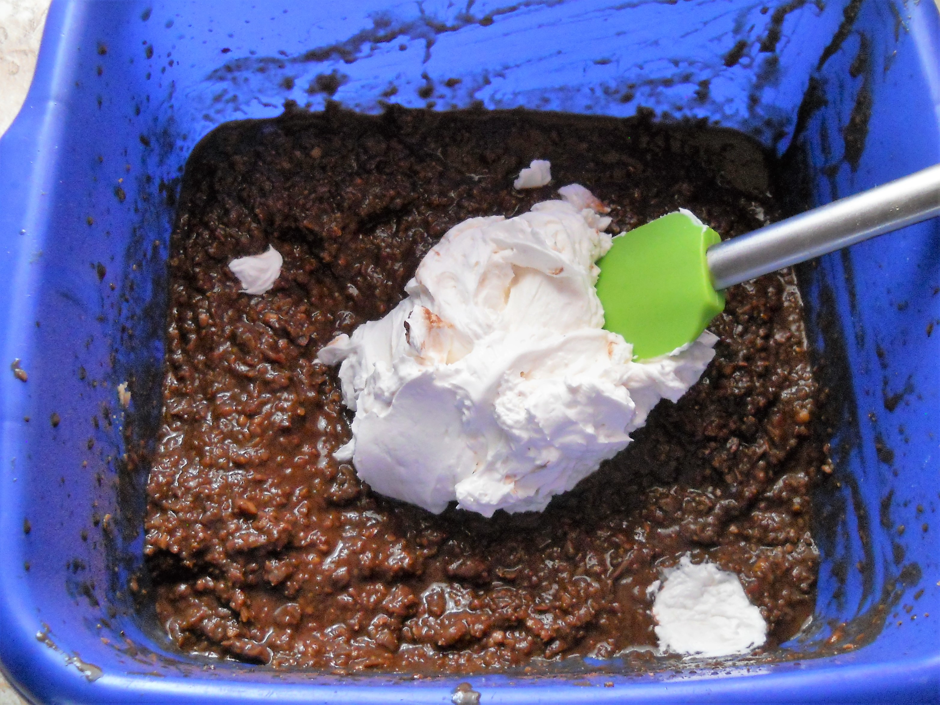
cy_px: 352
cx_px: 470
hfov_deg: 45.8
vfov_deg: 35.1
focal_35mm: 41
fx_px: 1113
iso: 400
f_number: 3.1
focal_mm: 6.72
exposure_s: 1/30
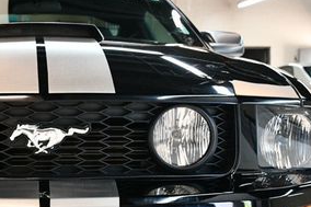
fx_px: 777
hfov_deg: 22.3
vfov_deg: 15.1
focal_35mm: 90
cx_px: 51
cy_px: 159
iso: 2500
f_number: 4
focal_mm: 27
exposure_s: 1/125
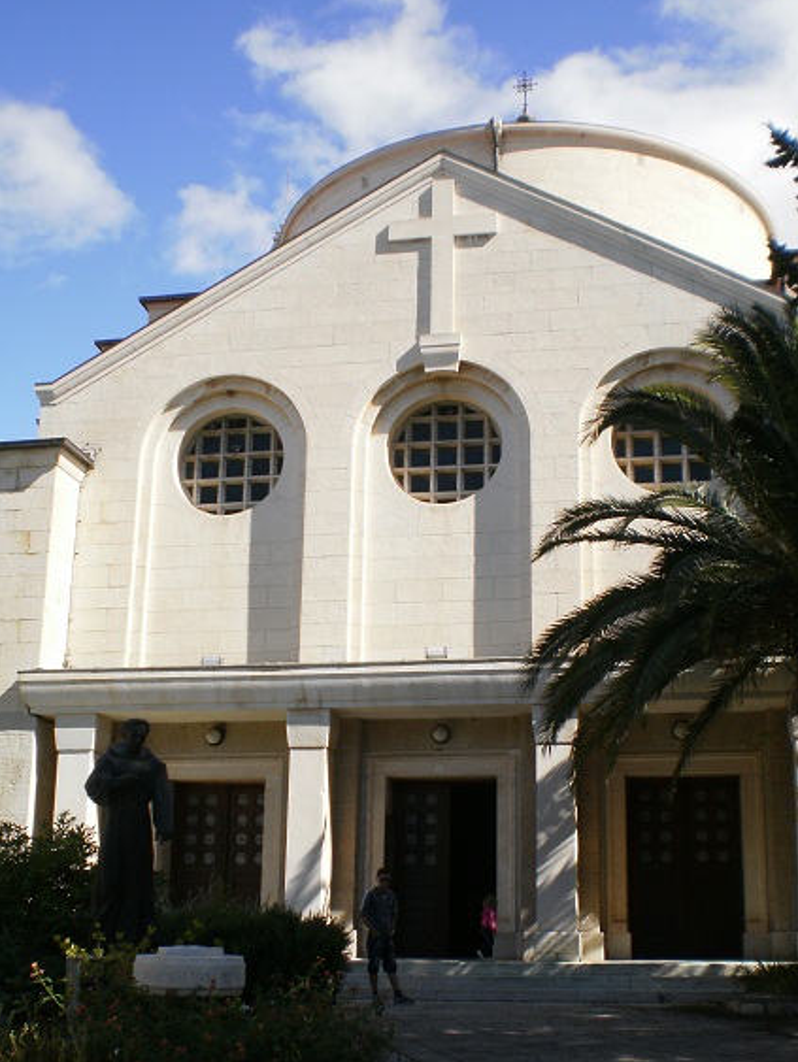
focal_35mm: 42
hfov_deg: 34.4
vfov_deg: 44.7
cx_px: 420
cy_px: 599
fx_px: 1289
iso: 100
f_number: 4.6
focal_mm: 6.3
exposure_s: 1/500
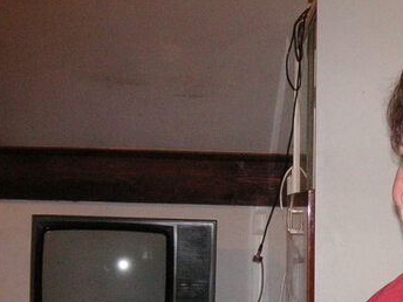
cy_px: 208
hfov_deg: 22.1
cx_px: 380
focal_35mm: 86
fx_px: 1001
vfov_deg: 17.1
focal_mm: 6.1
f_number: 2.8
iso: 160
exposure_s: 1/45
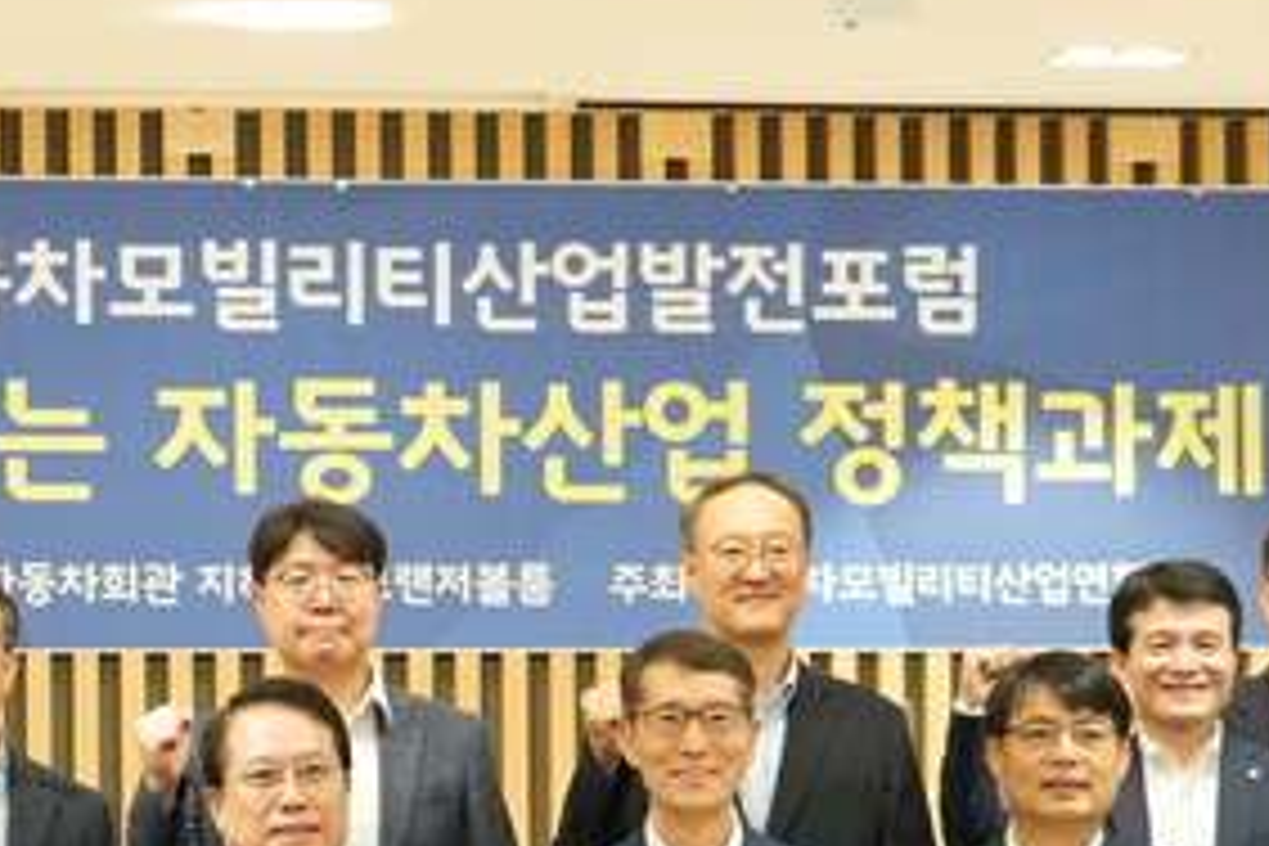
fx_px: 3736
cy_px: 875
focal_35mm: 106
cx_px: 338
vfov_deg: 12.7
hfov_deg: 19.2
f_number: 4
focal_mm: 44
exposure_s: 1/50
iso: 1000
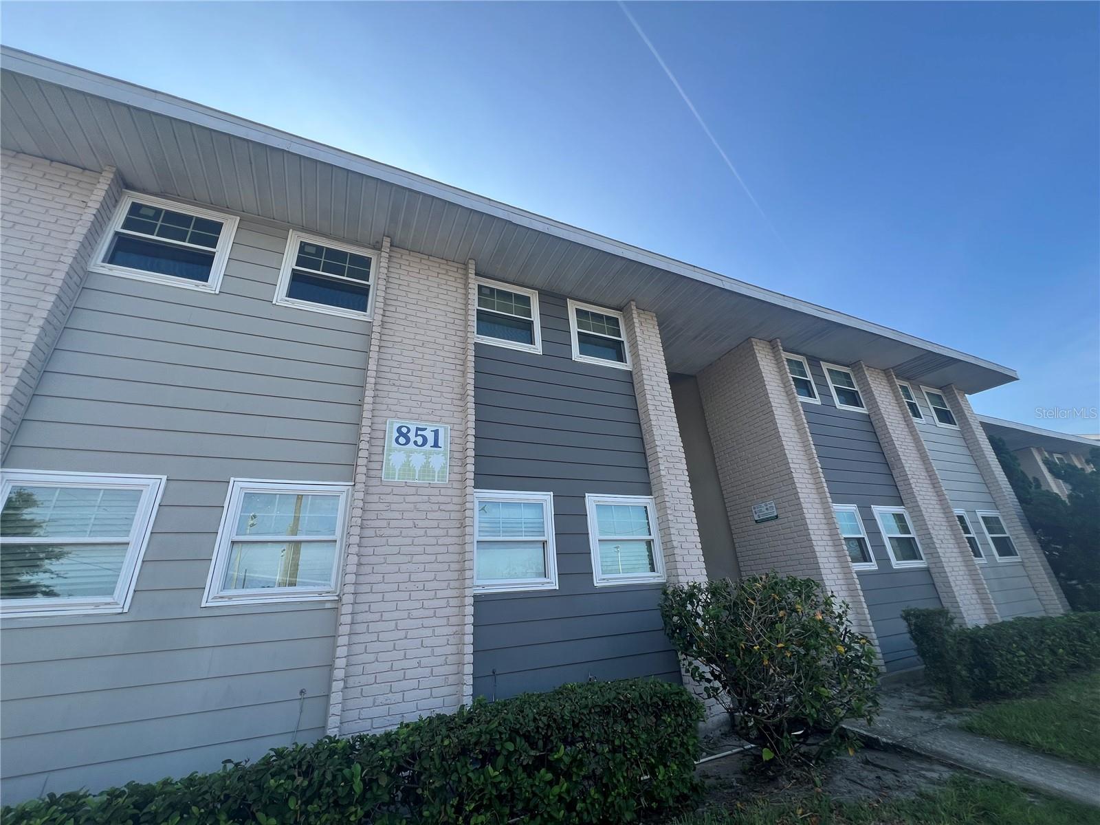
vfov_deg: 89.9
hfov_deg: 106.2
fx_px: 413
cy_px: 412
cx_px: 550
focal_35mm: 13
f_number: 1.8
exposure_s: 1/461
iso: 32
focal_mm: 1.57
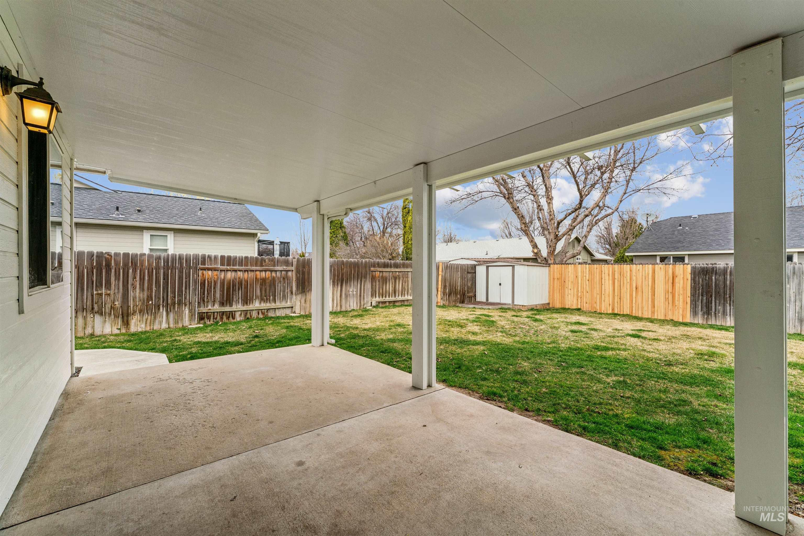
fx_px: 346
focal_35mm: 16
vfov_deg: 75.5
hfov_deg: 98.5
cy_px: 268
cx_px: 402
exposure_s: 1/80
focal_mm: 15.5
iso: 400
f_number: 13
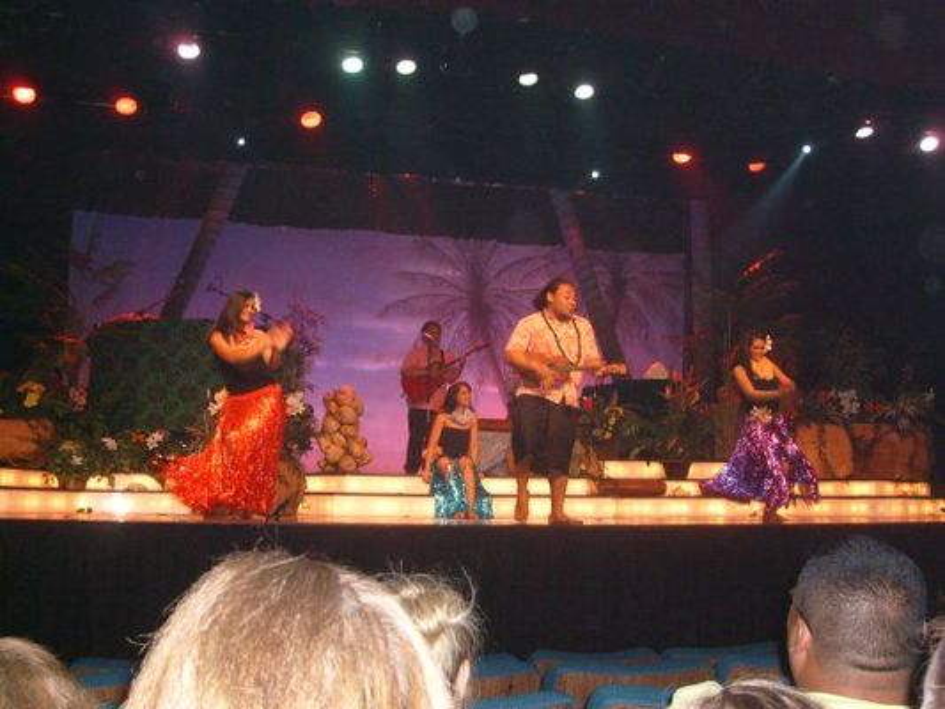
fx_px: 1174
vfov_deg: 33.6
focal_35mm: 43
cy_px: 354
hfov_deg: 43.8
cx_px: 472
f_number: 3
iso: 320
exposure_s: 1/45
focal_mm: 7.2
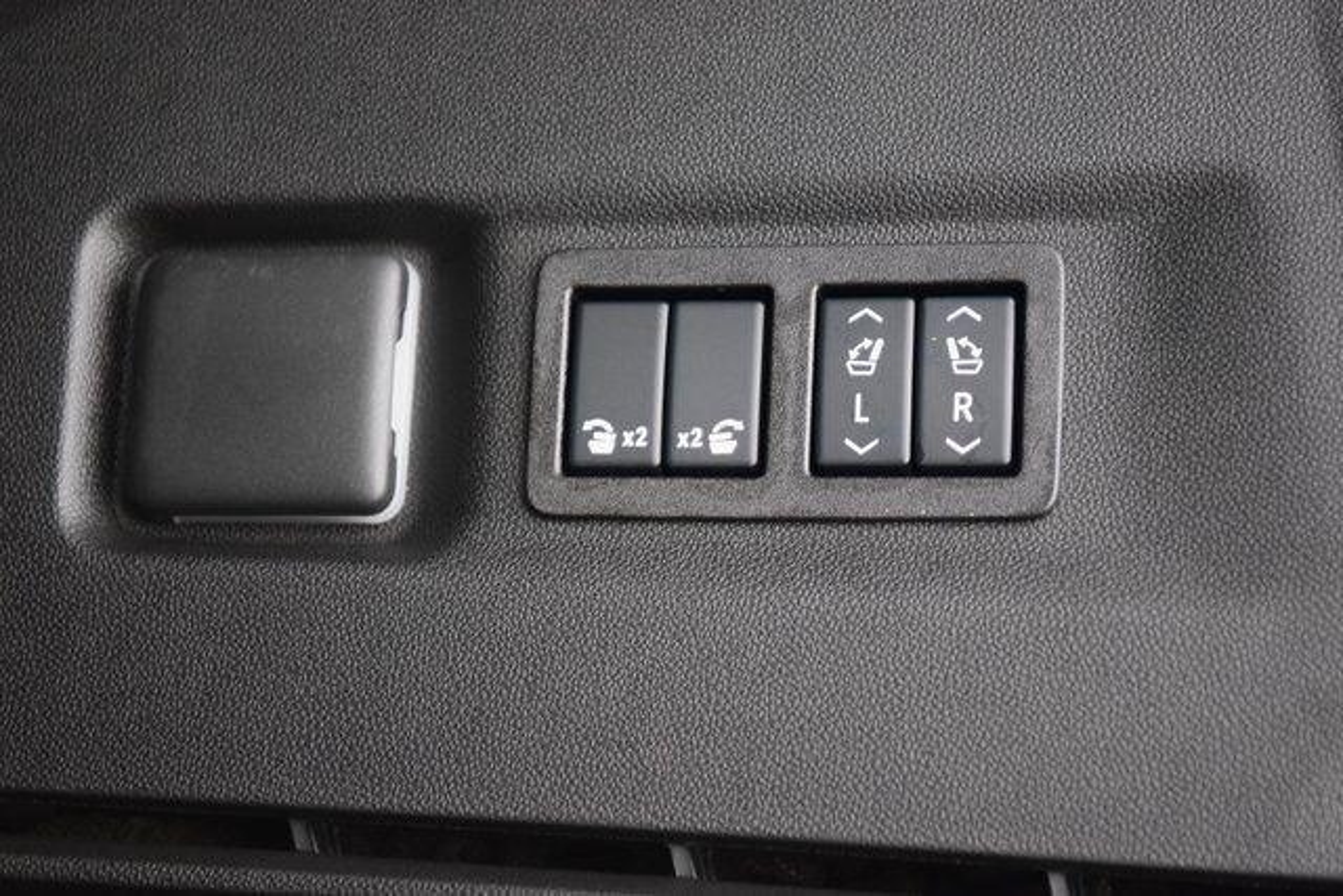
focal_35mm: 105
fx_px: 3918
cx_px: 672
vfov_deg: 13.0
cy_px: 448
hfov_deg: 19.5
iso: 1600
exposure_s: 1/5
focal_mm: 70
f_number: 2.8
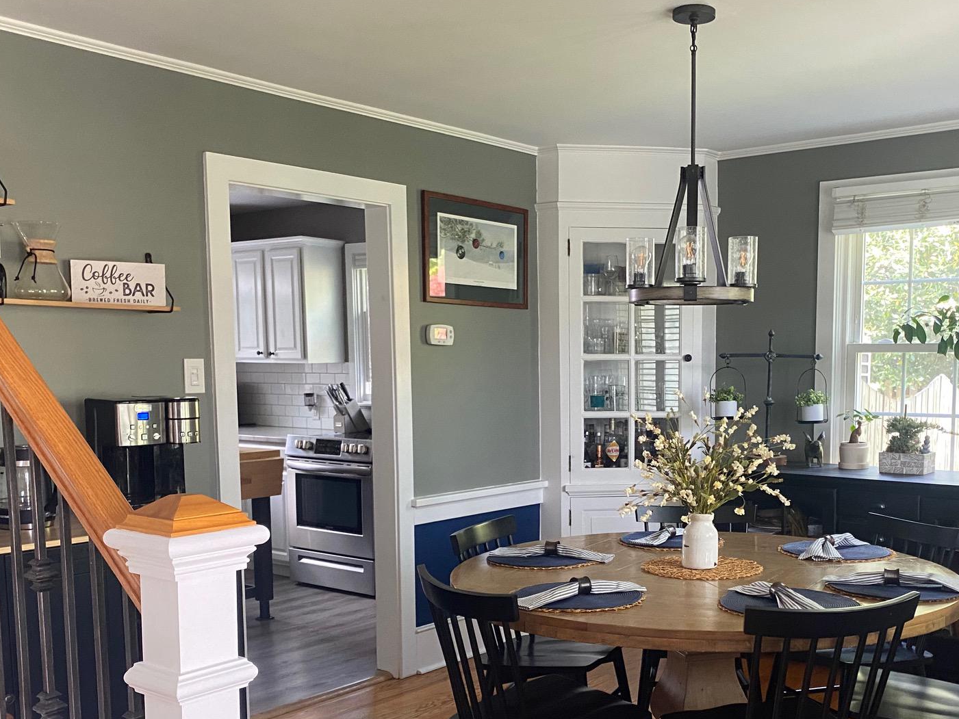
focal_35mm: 38
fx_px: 1053
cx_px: 597
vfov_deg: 37.4
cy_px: 473
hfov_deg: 48.5
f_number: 1.8
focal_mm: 4.25
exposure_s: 1/60
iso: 250
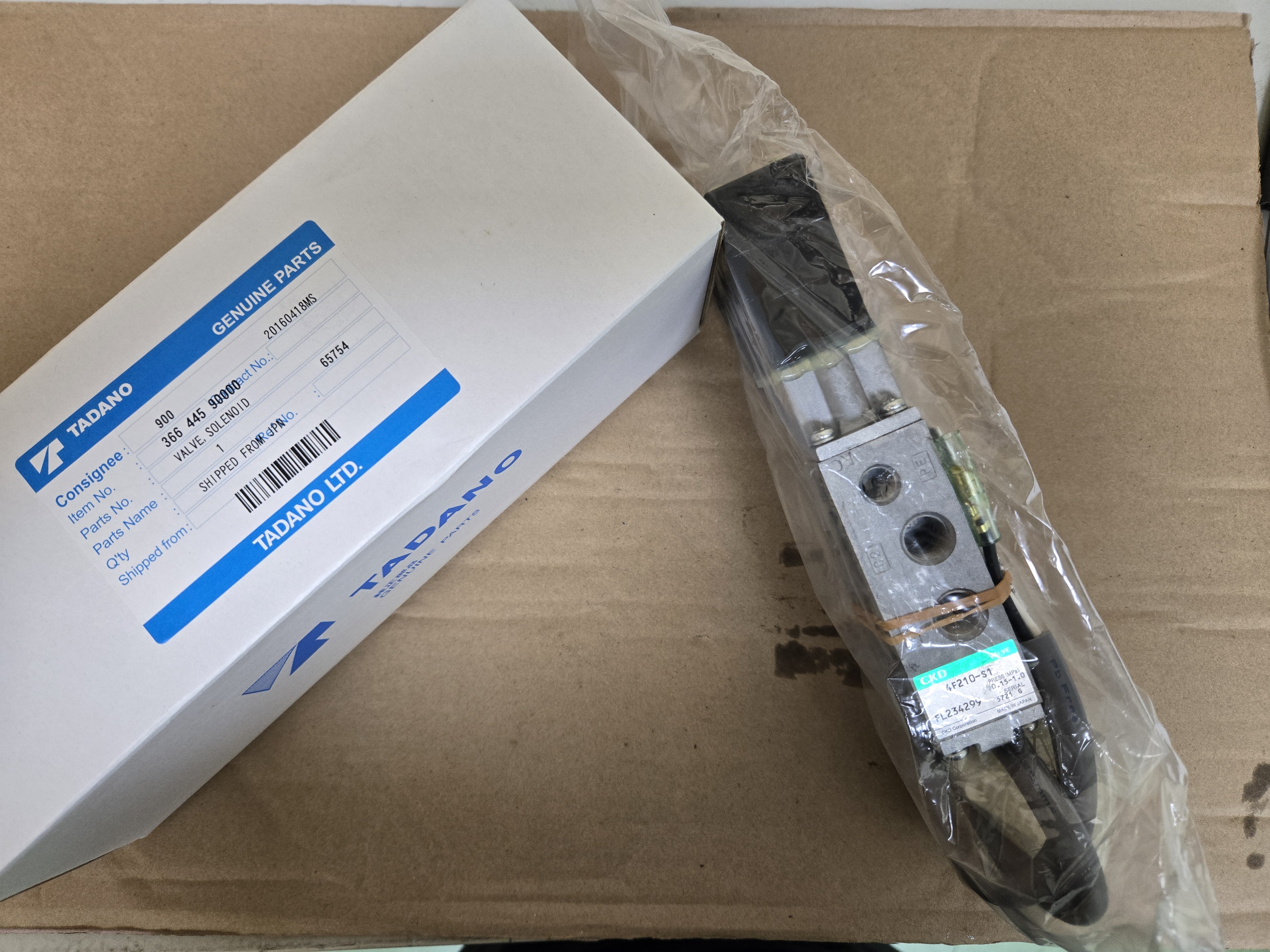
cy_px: 476
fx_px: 844
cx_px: 635
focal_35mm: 23
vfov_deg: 58.9
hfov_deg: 73.9
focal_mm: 5.4
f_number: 1.8
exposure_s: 1/120
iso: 250
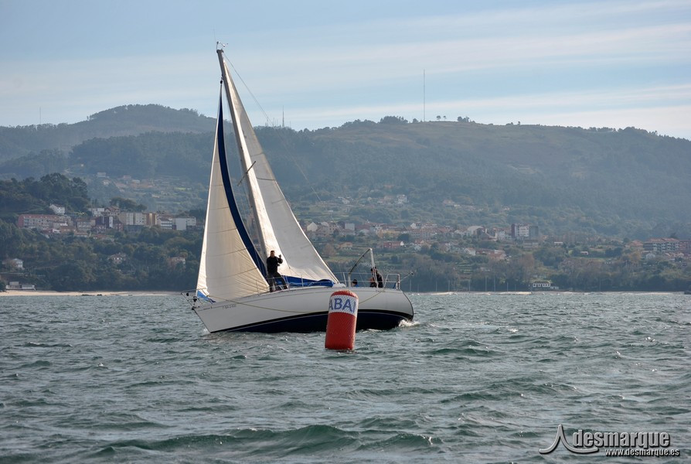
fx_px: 2366
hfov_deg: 16.6
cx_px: 346
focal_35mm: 123
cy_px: 232
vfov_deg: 11.2
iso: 100
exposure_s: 1/640
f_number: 6.3
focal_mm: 82
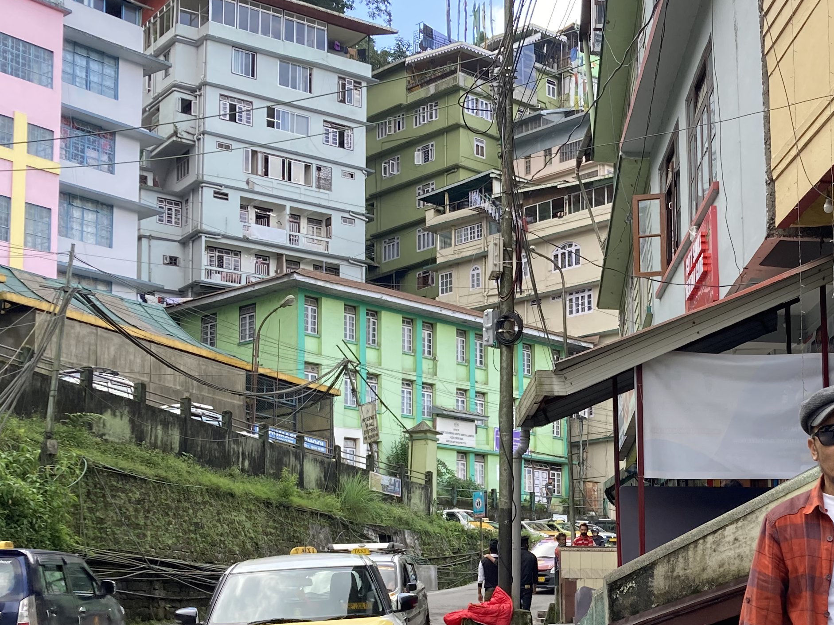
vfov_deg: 24.0
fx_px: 1445
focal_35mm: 60
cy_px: 497
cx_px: 624
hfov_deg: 31.6
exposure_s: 1/264
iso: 20
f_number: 1.8
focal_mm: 3.99
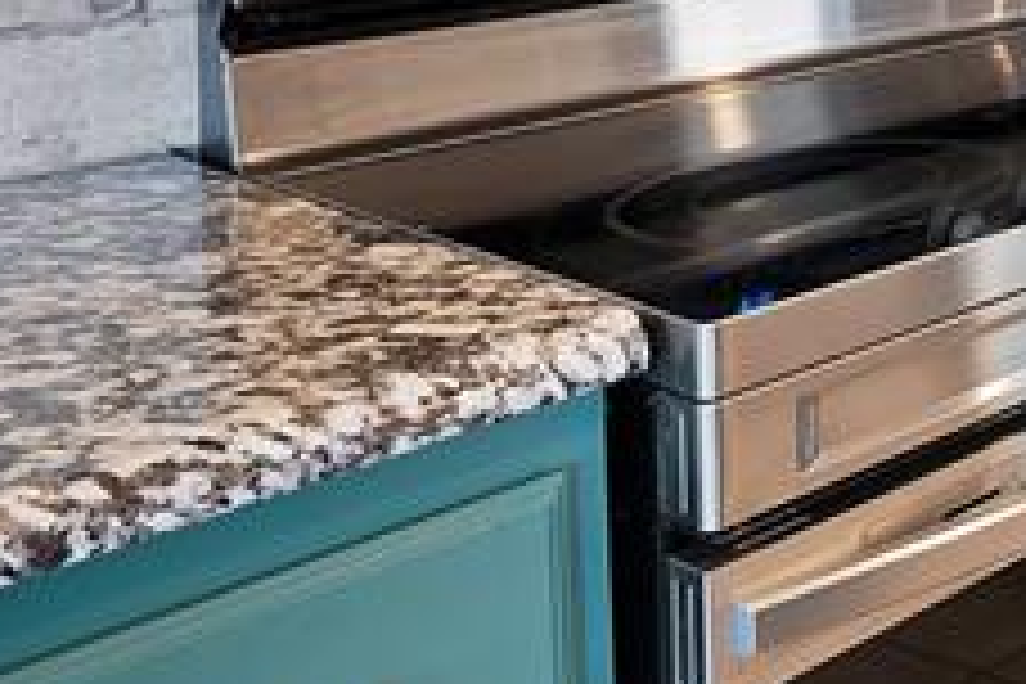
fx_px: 1539
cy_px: -236
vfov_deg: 22.2
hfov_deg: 25.0
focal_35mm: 54
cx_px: 1642
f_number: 9
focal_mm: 12
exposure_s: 1/1.25
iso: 640
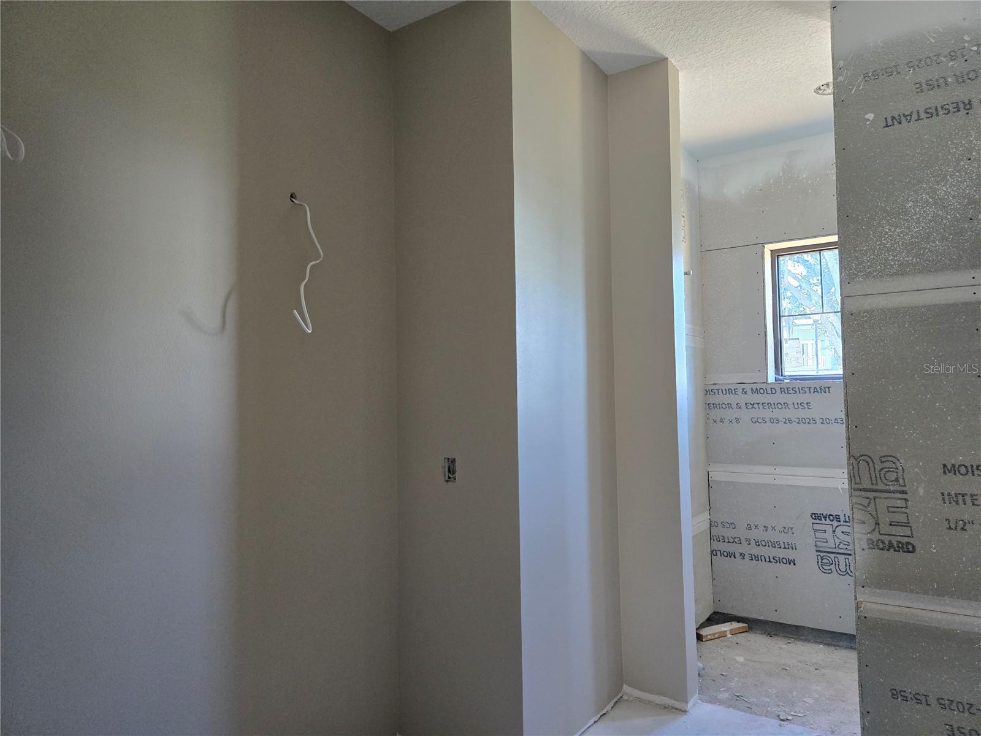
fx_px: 652
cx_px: 490
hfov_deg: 73.9
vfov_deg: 58.9
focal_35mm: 23
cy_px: 368
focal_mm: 5.4
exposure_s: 1/120
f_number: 1.8
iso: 500
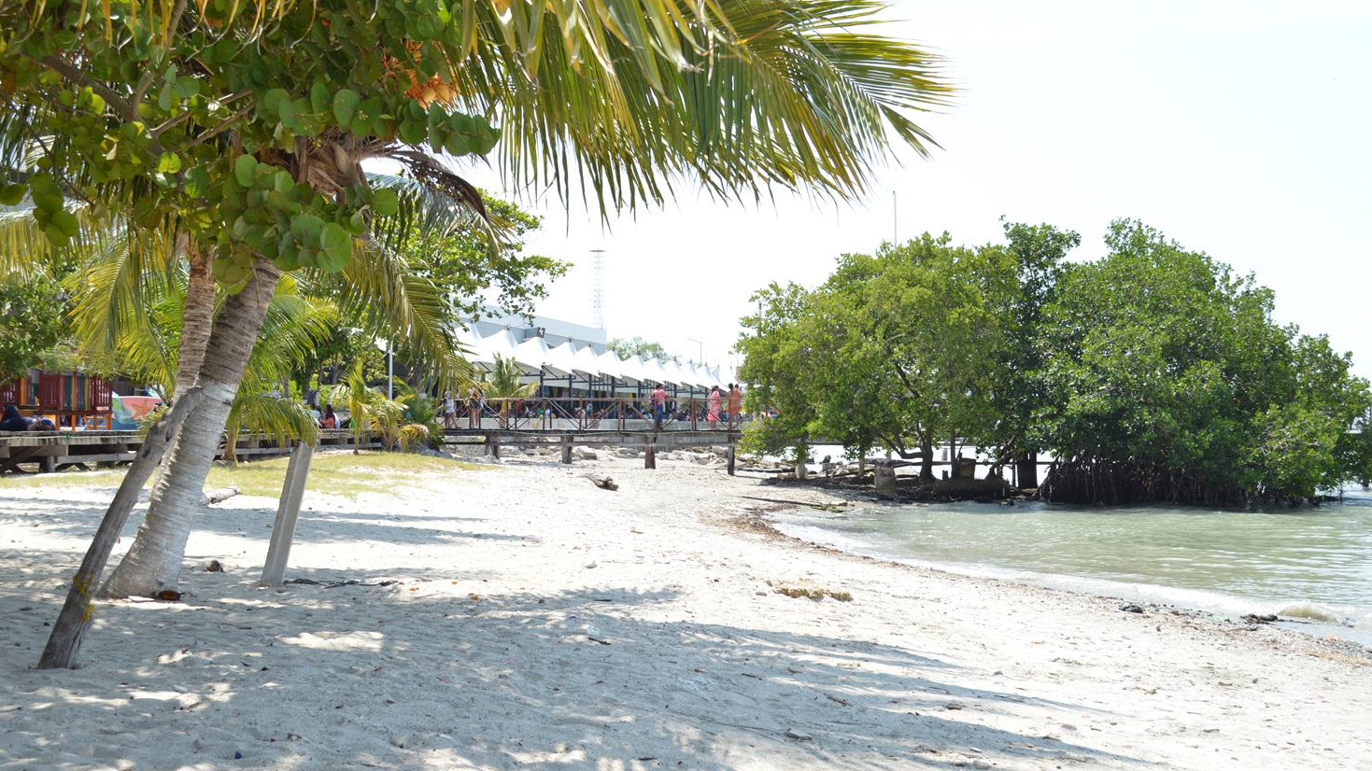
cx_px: 678
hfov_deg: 45.5
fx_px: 1637
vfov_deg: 26.5
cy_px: 451
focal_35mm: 45
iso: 100
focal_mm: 28
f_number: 6.3
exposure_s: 1/160
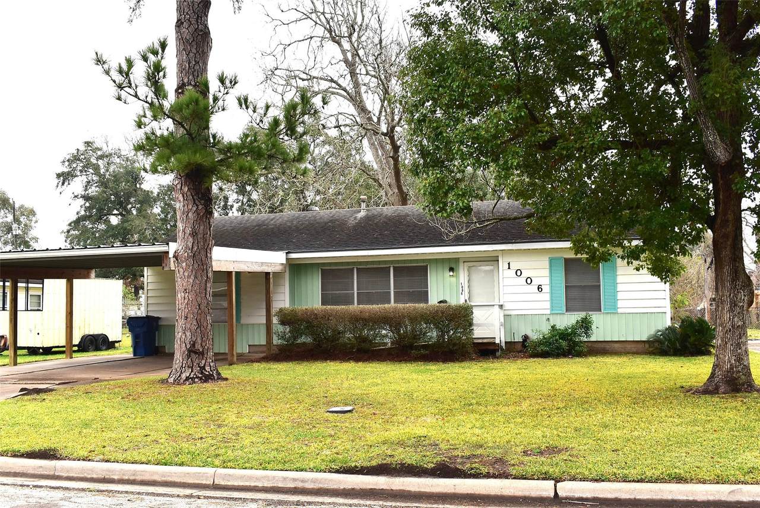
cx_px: 380
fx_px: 729
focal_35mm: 34
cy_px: 254
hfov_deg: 55.1
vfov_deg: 38.4
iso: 400
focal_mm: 23
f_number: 9
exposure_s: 1/160
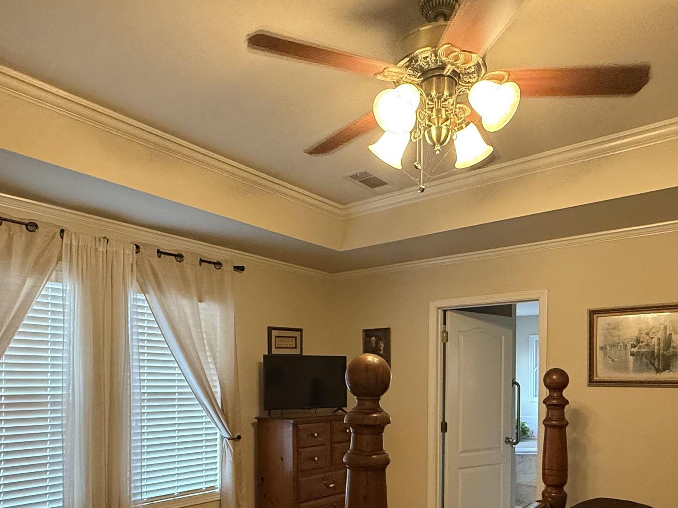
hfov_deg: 65.3
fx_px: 529
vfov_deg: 49.3
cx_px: 351
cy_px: 382
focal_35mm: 27
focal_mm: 2.22
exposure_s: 1/60
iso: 640
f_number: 2.2
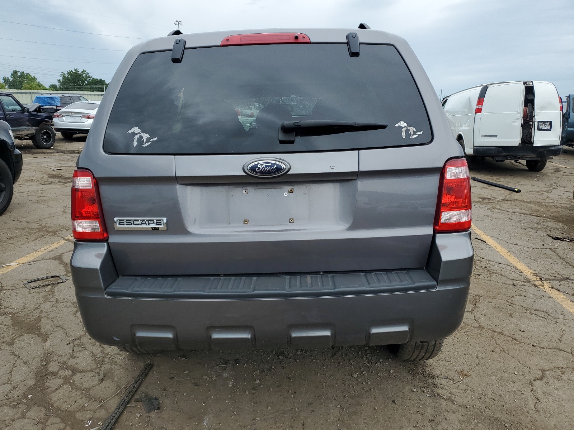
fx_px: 431
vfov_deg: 53.1
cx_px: 287
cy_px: 215
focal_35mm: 26
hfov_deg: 67.3
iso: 50
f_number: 1.5
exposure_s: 1/1000
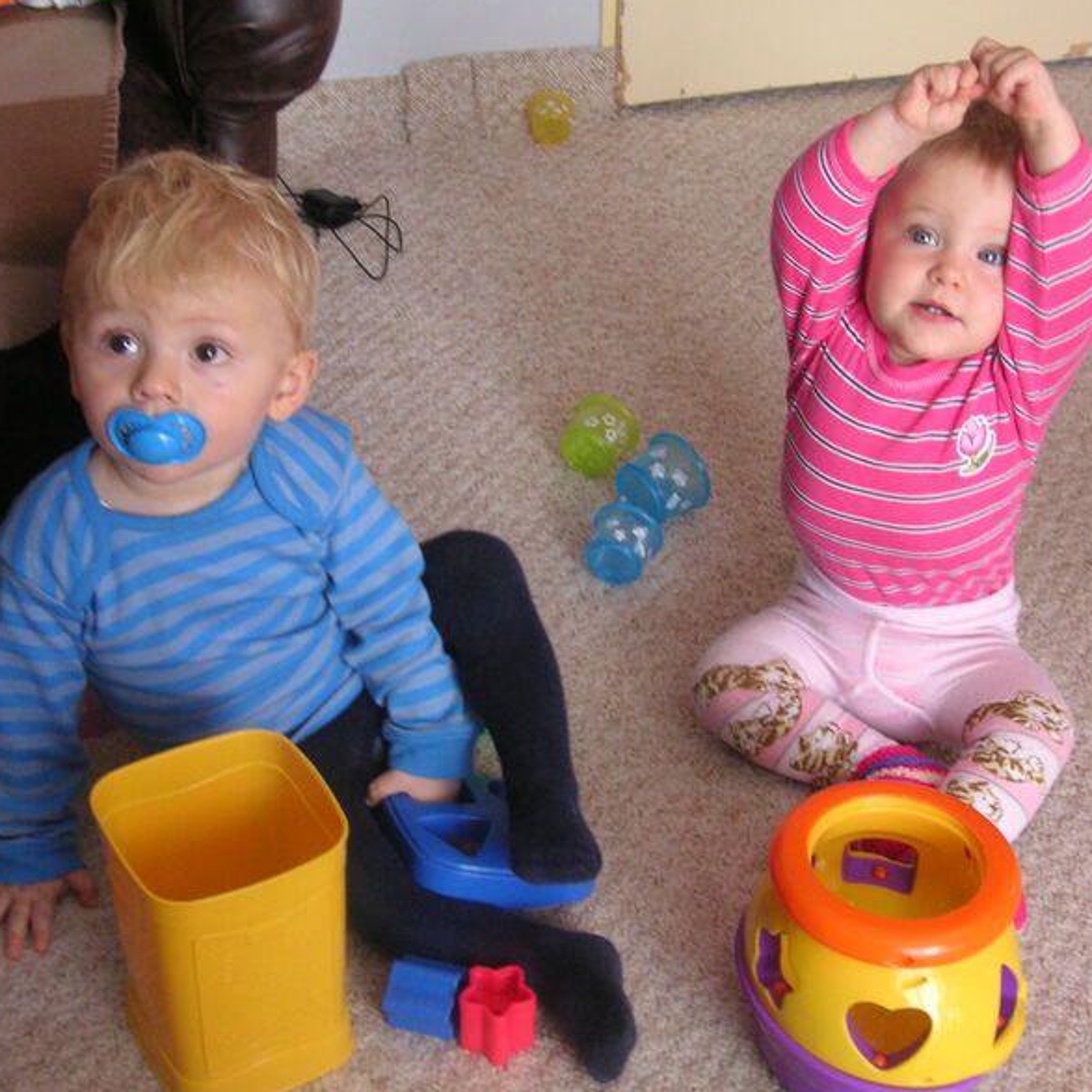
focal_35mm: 53
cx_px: 515
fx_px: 1892
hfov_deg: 32.2
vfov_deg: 32.2
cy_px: 551
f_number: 3.1
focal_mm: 7.3
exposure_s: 1/45
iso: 100
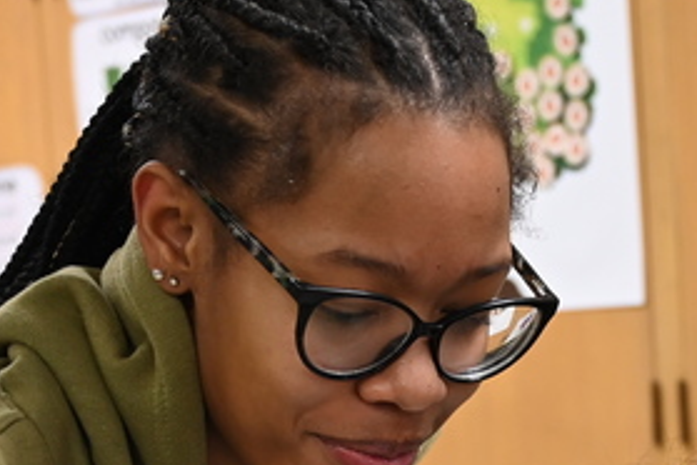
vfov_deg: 8.7
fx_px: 2981
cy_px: 754
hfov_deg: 13.3
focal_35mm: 154
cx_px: 582
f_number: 4
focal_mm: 42
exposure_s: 1/125
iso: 1100
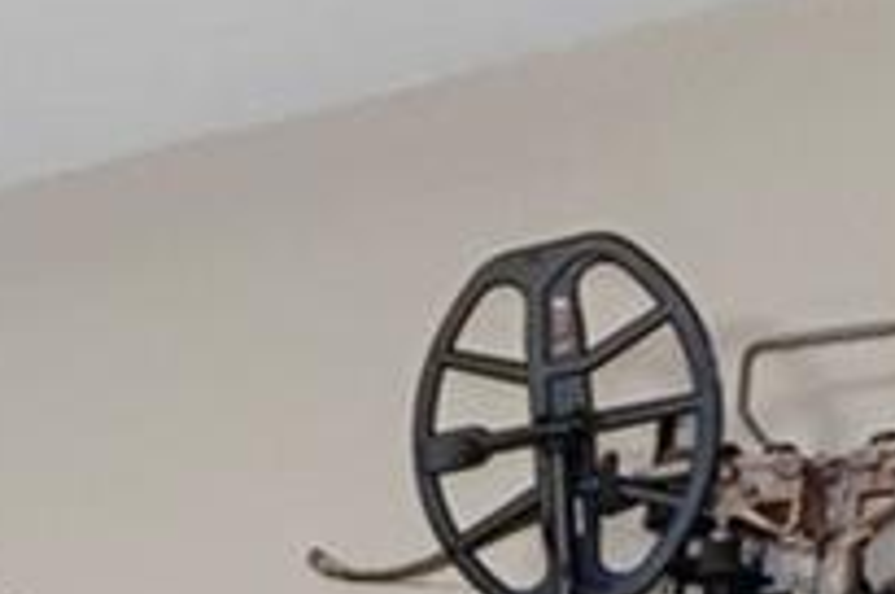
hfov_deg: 12.0
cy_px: 1472
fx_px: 3301
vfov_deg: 9.1
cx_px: -1358
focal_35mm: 133
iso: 320
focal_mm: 17
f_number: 8
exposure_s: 1
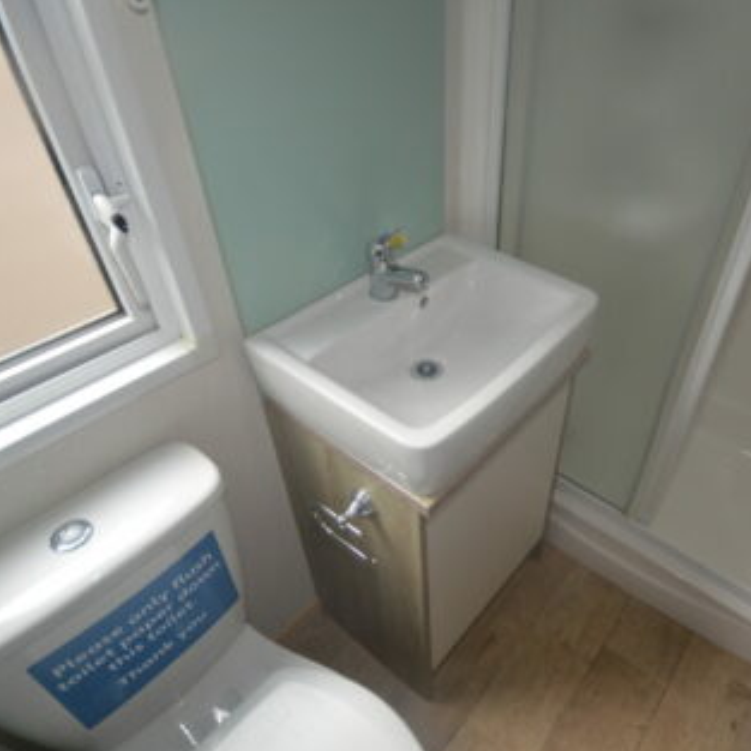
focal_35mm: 22
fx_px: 540
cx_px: 482
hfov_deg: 68.2
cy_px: 367
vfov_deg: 69.6
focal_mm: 10
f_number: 4.5
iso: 320
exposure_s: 1/80
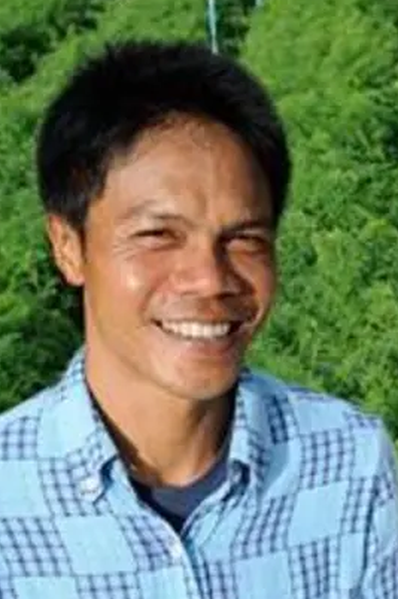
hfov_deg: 19.0
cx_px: 368
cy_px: 437
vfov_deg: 28.5
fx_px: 1164
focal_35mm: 70
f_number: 8
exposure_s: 1/320
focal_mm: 24
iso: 200
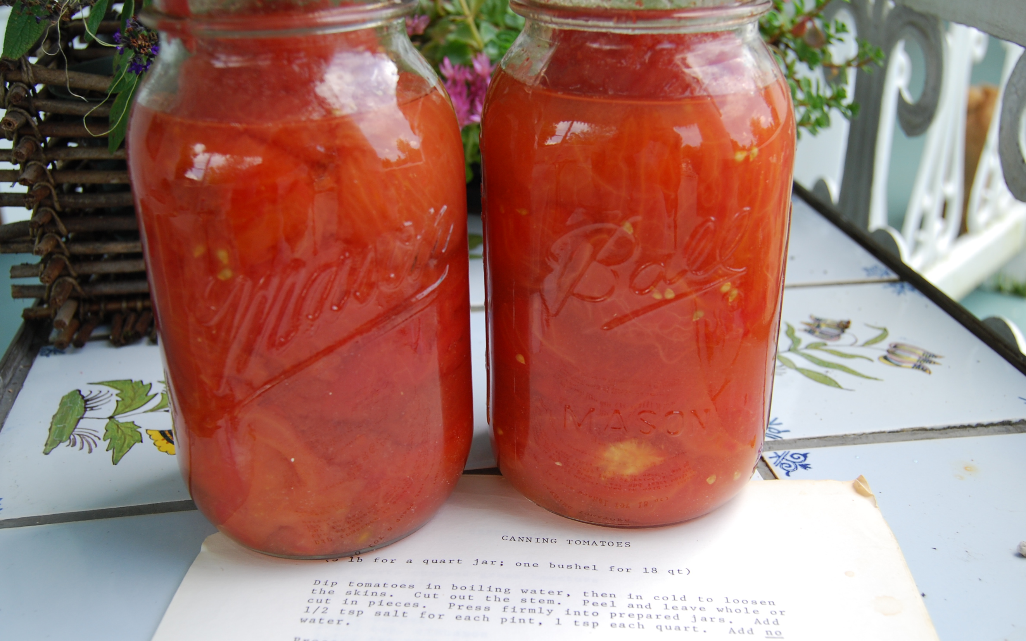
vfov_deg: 33.1
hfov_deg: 50.9
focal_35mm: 39
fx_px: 1078
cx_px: 519
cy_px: 357
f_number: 5
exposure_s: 1/100
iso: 200
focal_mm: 23
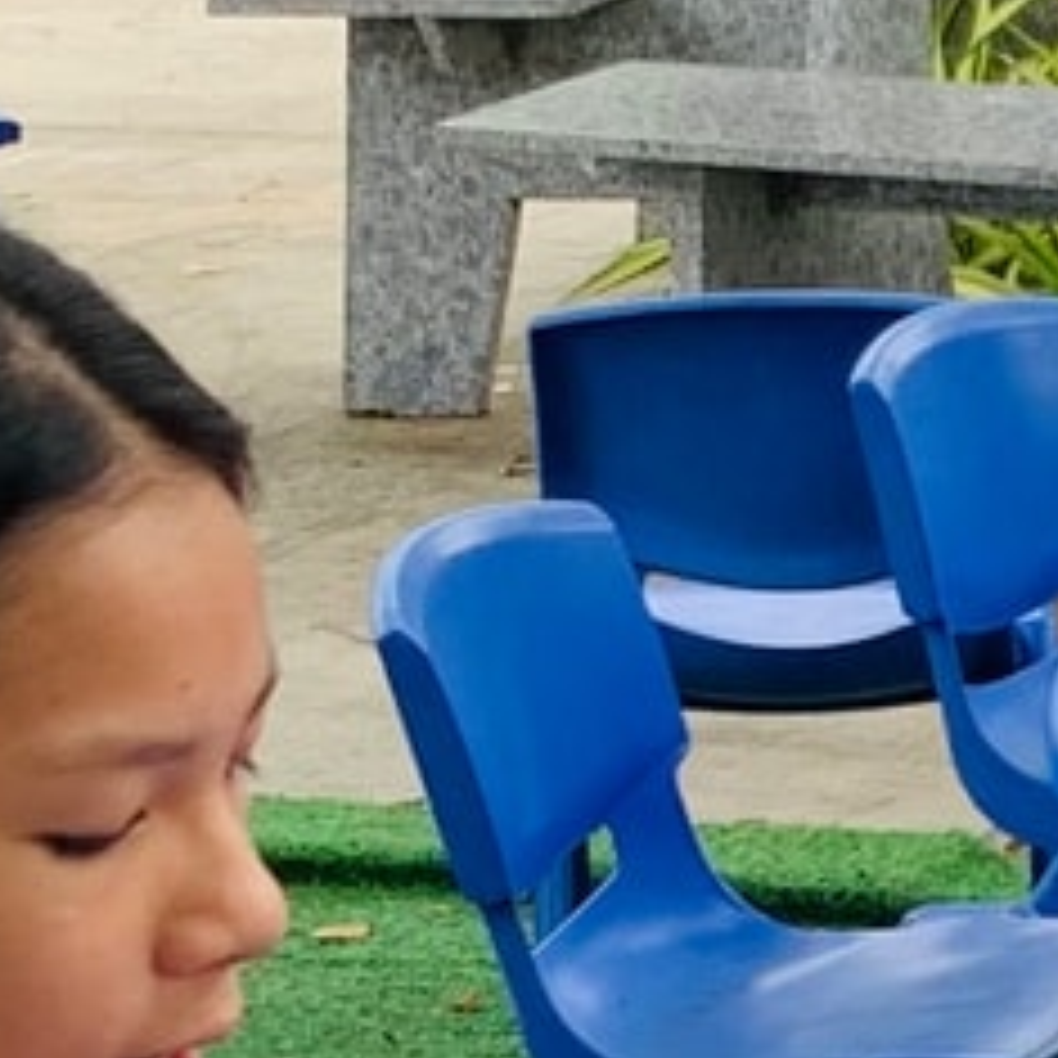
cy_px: 1247
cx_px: 2481
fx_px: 6501
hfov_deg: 8.5
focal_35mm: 188
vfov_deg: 9.2
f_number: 1.8
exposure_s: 1/375
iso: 25
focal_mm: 4.25
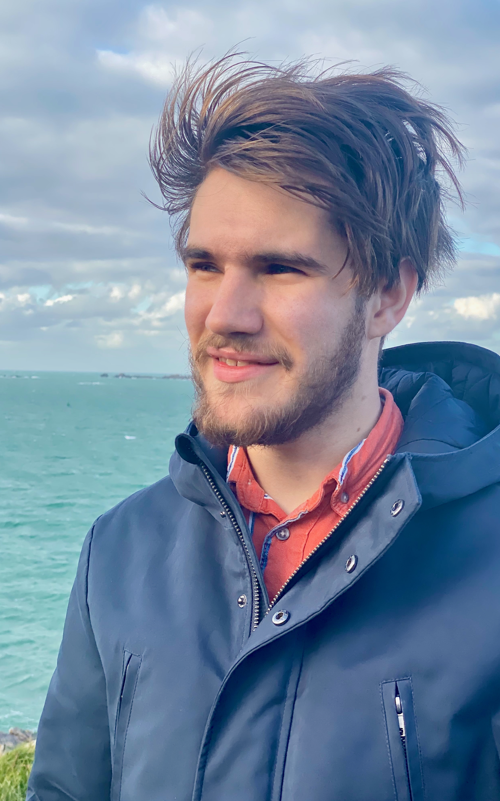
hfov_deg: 23.1
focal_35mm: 56
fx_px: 1221
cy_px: 402
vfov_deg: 36.3
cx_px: 287
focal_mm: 6
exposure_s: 1/313
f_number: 2
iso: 20
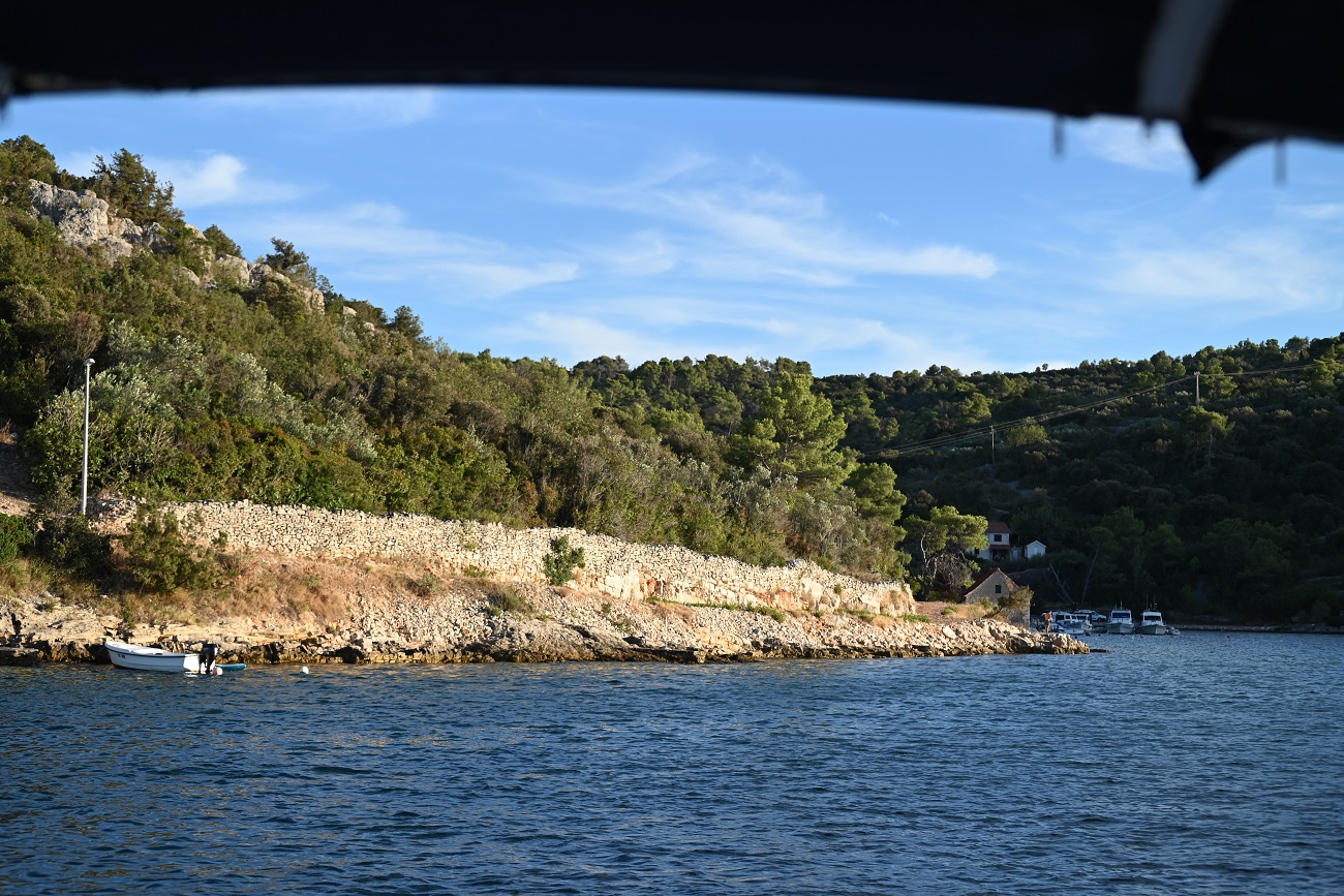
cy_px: 448
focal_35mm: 70
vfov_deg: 19.5
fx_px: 2613
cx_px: 672
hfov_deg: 28.8
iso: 160
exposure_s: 1/500
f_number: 5.6
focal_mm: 70
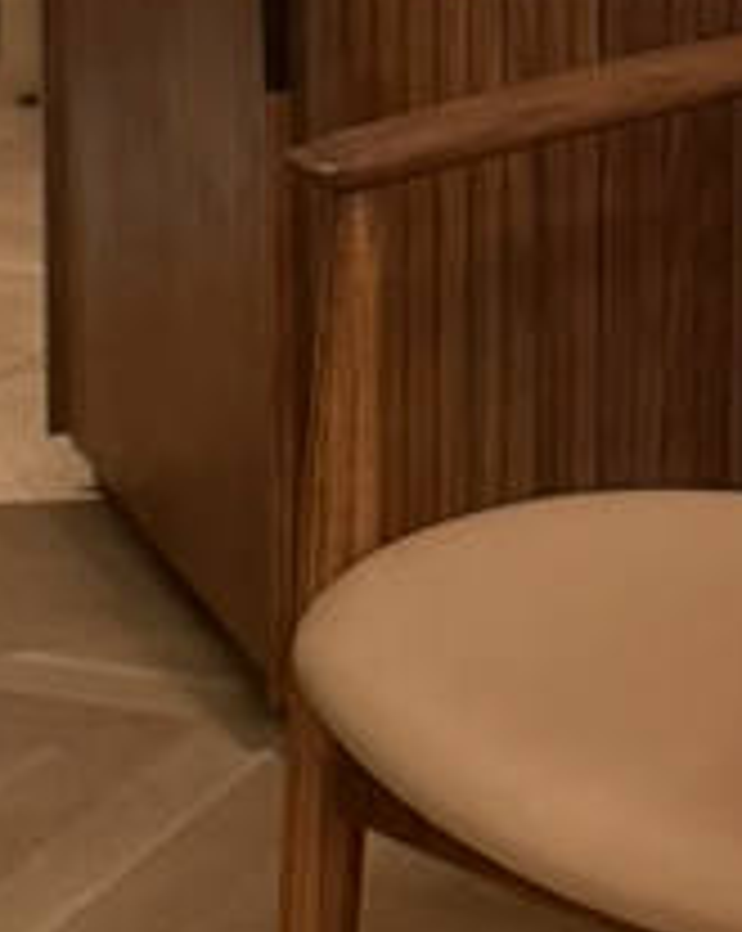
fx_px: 3989
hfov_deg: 10.5
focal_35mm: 145
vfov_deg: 13.0
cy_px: -171
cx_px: 841
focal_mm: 6.76
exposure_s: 1/30
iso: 1000
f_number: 1.78
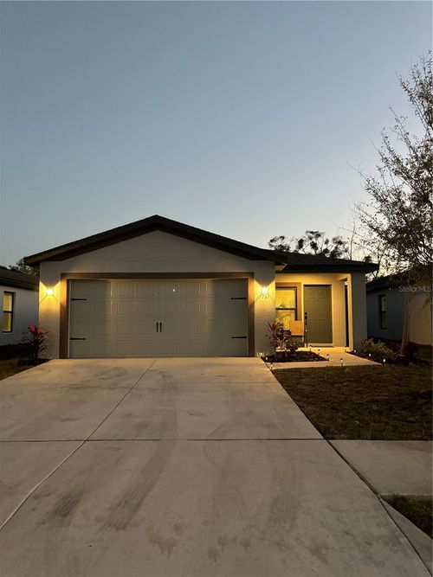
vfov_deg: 67.3
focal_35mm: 26
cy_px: 288
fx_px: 434
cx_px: 216
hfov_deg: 53.0
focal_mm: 5.96
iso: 500
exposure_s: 1/30
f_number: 1.6
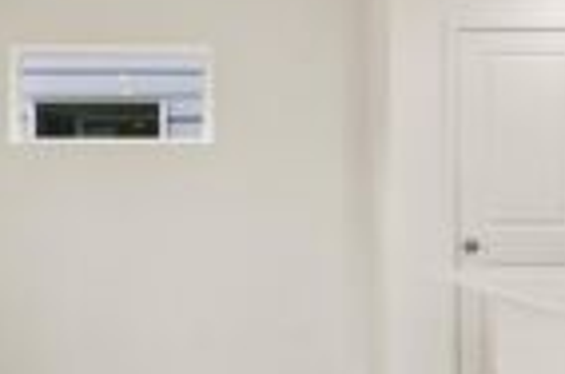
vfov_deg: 20.8
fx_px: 1018
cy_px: 213
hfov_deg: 30.6
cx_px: 151
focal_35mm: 65
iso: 80
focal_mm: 23
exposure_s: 1/80
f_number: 7.1
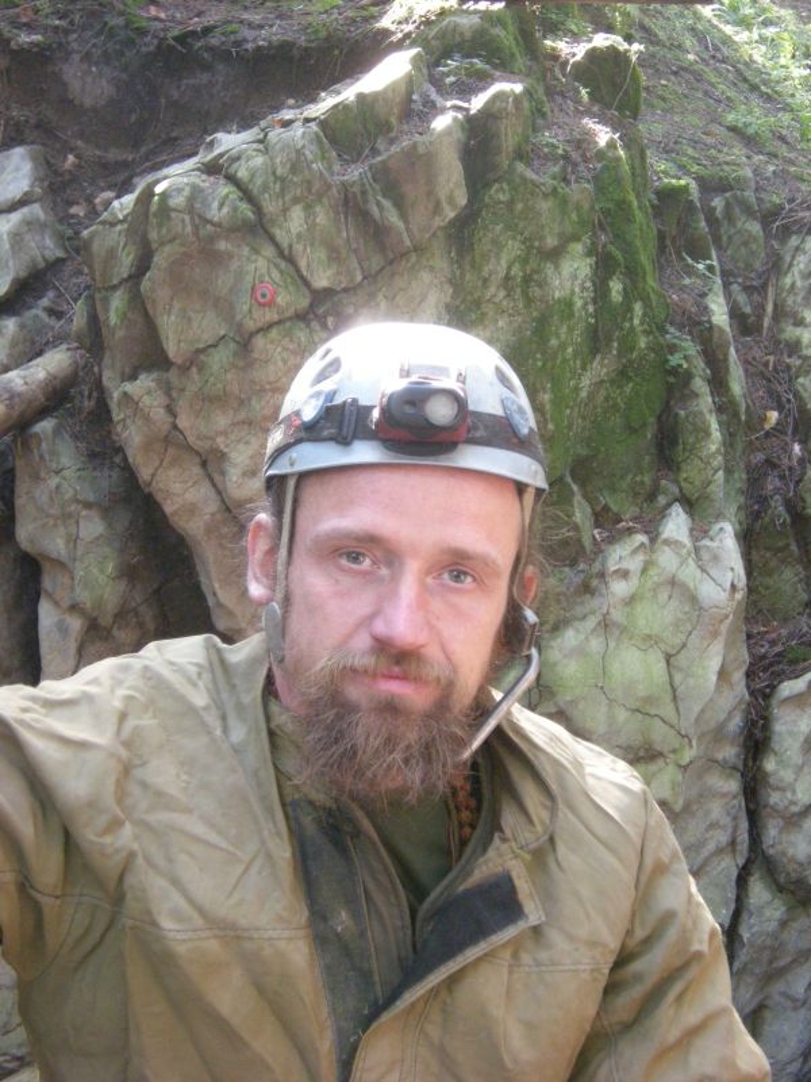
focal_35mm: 61
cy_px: 541
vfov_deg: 31.7
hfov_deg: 24.0
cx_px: 406
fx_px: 1906
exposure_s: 1/9.3
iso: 400
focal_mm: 10.1
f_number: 4.1
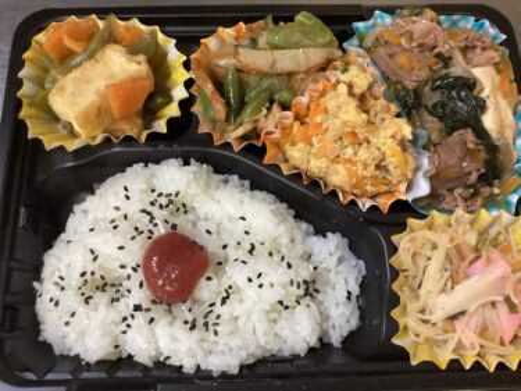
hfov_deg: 58.4
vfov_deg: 45.4
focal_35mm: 31
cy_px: 196
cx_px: 260
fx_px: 466
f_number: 2.4
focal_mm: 3.3
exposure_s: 1/60
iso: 250
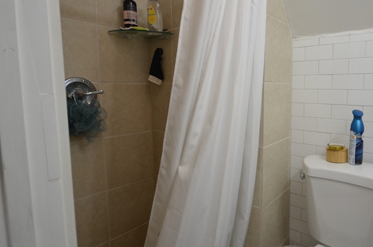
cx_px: 252
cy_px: 119
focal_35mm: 25
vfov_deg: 51.5
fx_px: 256
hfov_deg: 69.9
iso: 400
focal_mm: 11
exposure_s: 1/80
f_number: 4.5
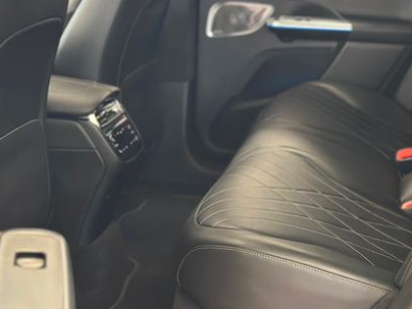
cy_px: 65
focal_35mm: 76
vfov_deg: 19.2
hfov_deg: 25.3
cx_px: 316
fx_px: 905
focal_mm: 6.86
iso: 250
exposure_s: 1/60
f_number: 1.78
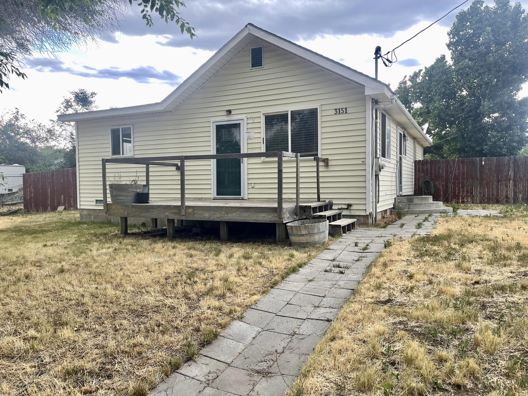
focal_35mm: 25
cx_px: 264
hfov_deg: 69.4
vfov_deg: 54.9
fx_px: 381
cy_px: 198
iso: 64
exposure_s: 1/121
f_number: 1.6
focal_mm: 5.1
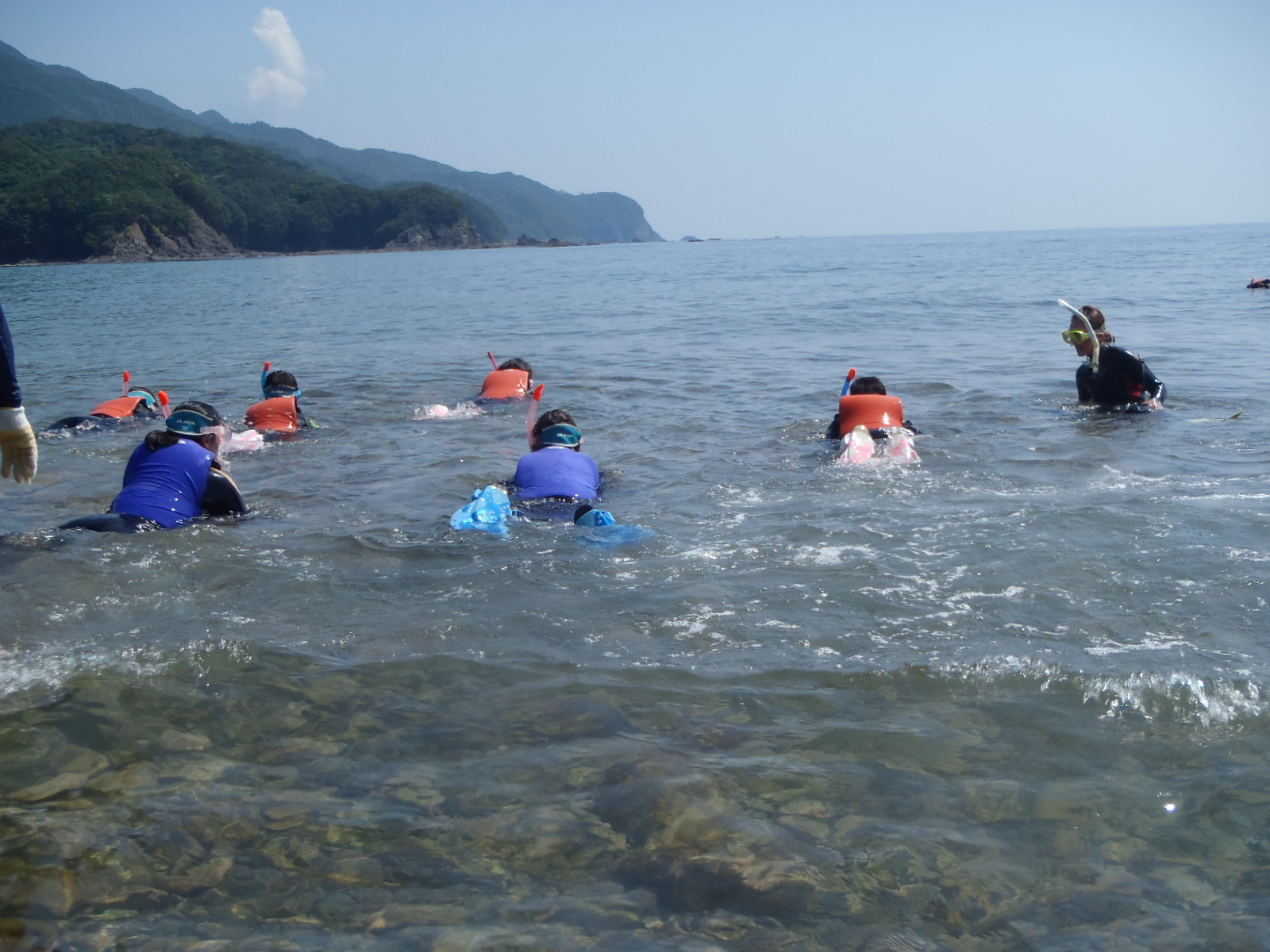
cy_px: 476
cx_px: 635
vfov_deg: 31.5
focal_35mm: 46
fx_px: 1688
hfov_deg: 41.2
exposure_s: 1/80
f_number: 14
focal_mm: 8.25
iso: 80
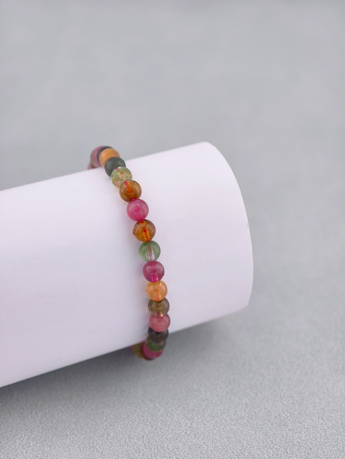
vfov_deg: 23.0
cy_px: 230
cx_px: 172
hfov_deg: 17.4
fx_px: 1127
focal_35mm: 85
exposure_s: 1/160
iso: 125
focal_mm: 22.48
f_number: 2.67
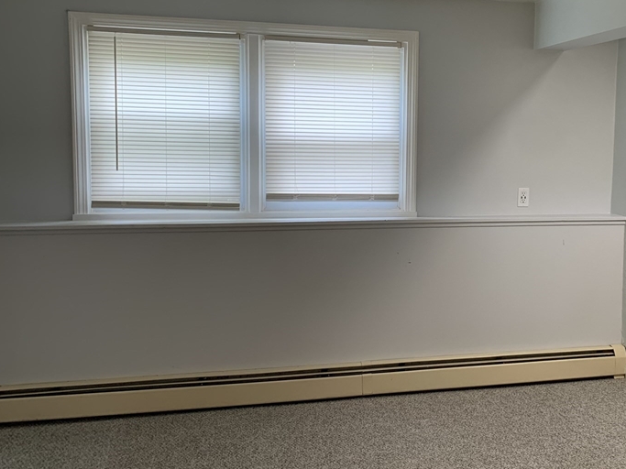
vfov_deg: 36.7
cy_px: 189
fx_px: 705
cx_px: 452
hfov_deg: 46.5
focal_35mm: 39
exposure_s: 1/121
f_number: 1.8
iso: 100
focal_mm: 4.25
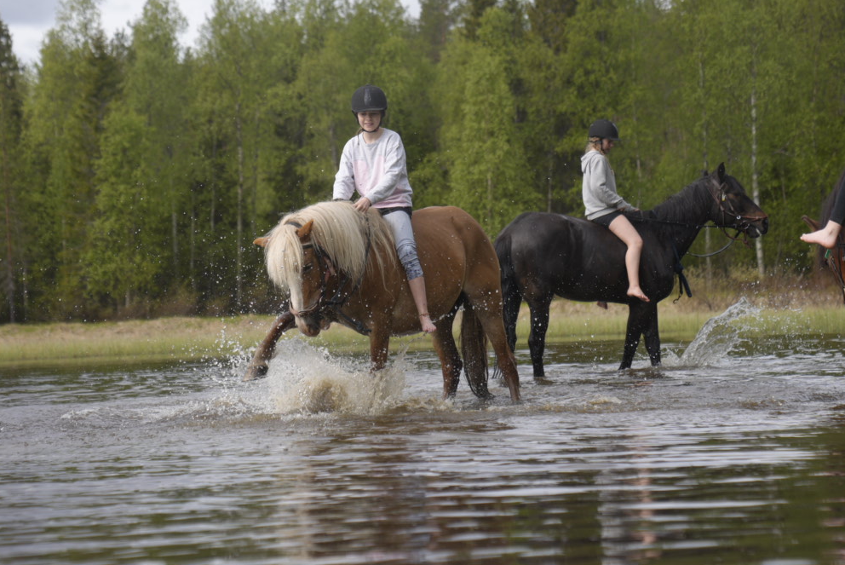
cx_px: 345
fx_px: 2678
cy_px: 233
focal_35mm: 114
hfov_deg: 17.9
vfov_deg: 12.0
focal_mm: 70
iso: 125
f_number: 2.8
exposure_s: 1/1600
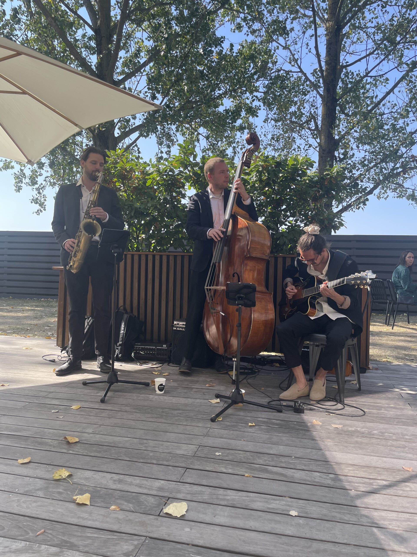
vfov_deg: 67.3
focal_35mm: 26
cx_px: 208
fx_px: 418
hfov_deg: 53.1
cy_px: 278
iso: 32
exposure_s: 1/972
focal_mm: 4.2
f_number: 1.6
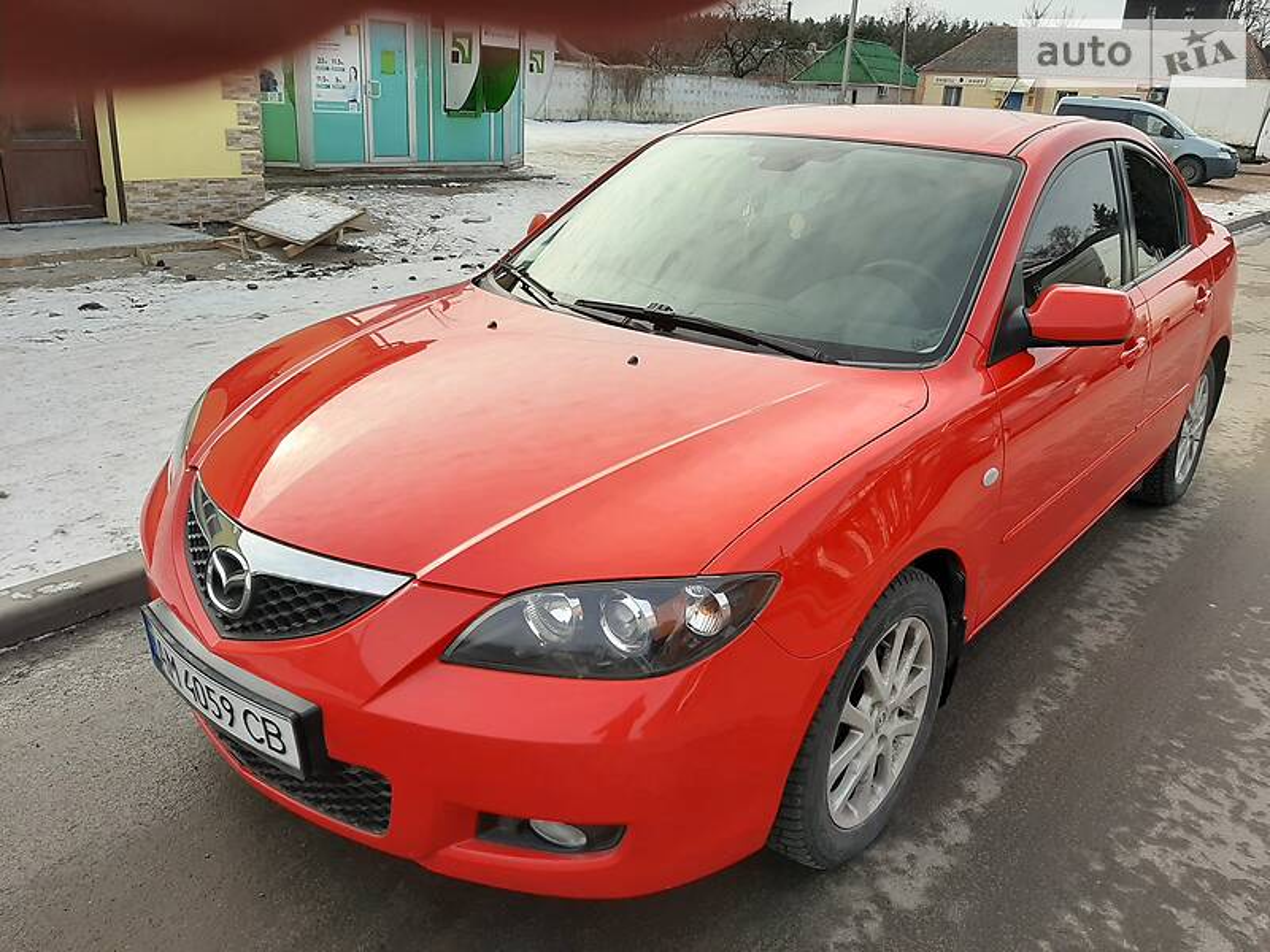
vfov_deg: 53.1
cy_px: 476
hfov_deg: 67.3
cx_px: 635
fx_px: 954
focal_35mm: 26
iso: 40
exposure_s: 1/1385
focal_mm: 3.9
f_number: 1.7
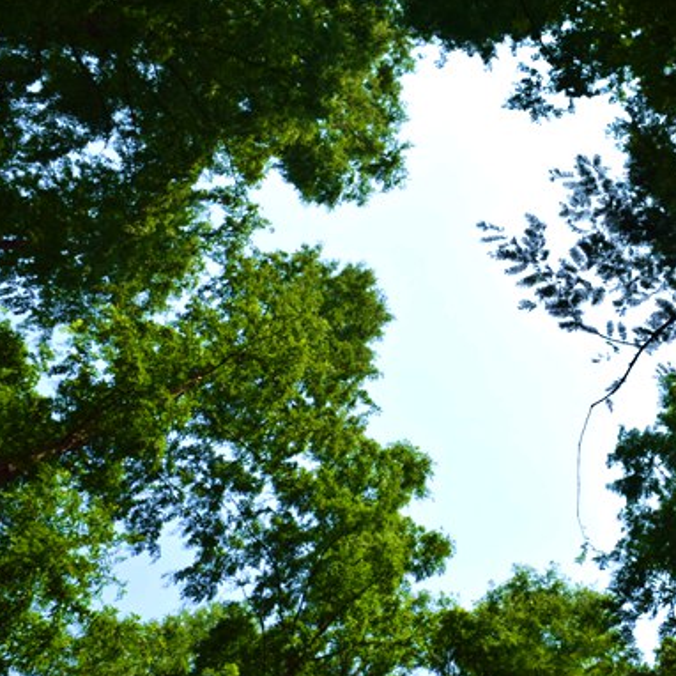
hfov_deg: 25.1
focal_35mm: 68
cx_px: 506
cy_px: 347
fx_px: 1502
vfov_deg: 25.4
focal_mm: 34
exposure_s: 1/500
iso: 360
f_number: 11
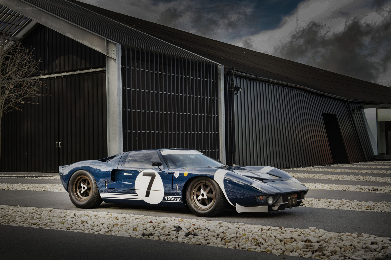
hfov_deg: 39.6
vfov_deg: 27.0
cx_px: 196
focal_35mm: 50
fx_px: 543
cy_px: 130
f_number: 7.1
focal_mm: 50
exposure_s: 1/250
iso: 1000
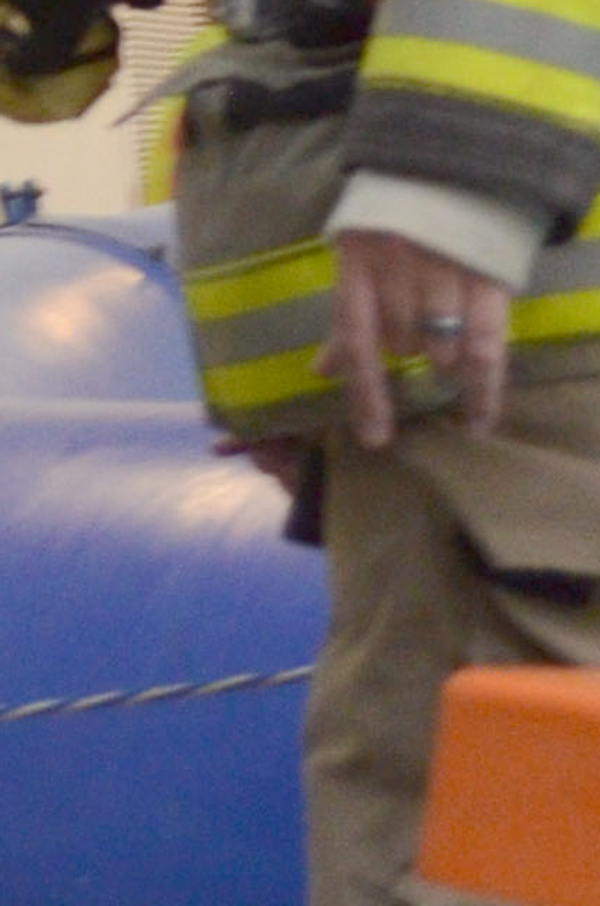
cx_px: -1449
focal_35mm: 209
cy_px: -1108
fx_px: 5247
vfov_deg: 9.1
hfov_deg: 5.9
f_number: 4
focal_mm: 18
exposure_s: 1/60
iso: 640
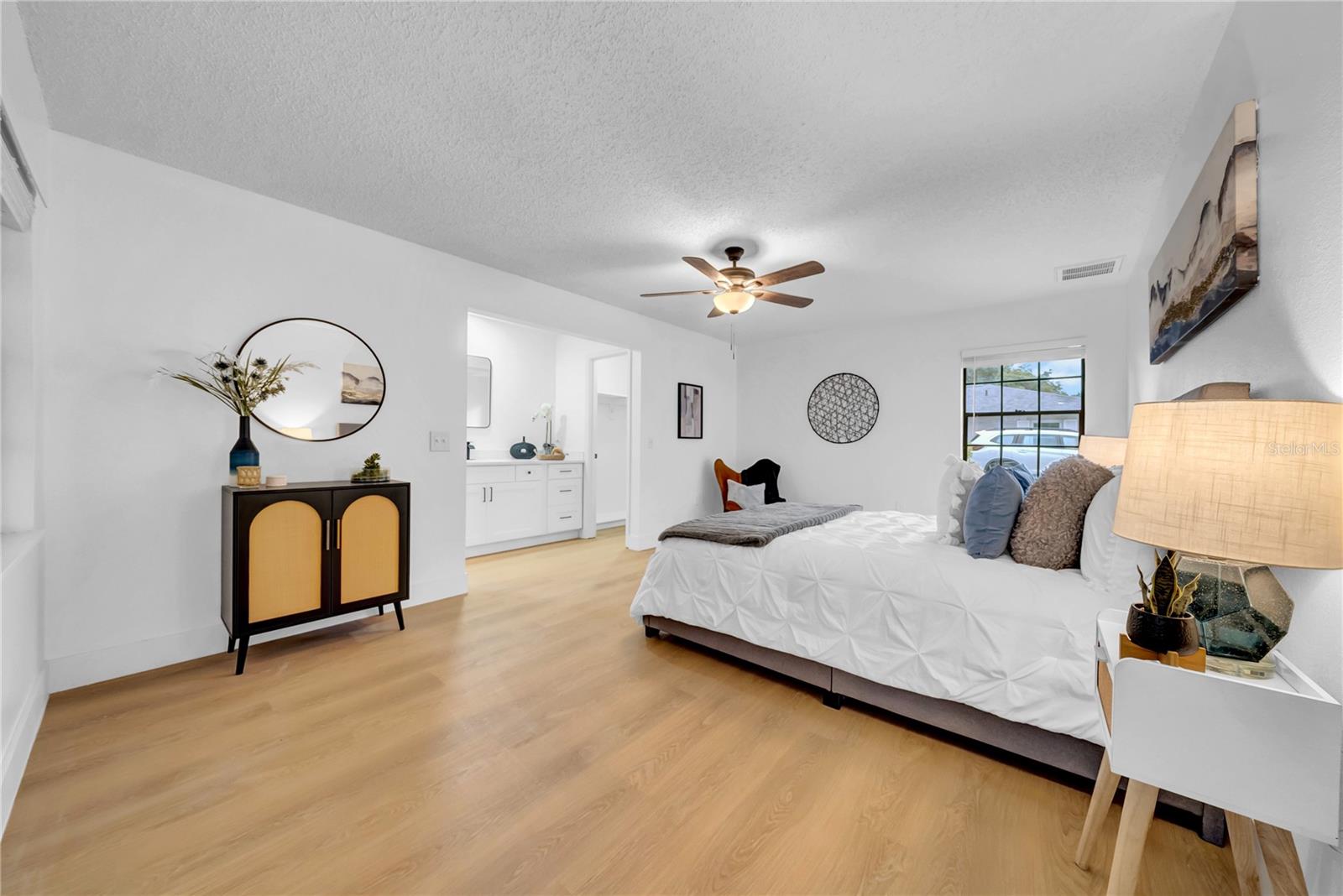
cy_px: 448
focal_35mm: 12
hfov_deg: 112.6
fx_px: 448
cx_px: 672
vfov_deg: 90.1
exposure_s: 1/10
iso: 800
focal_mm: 12
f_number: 8
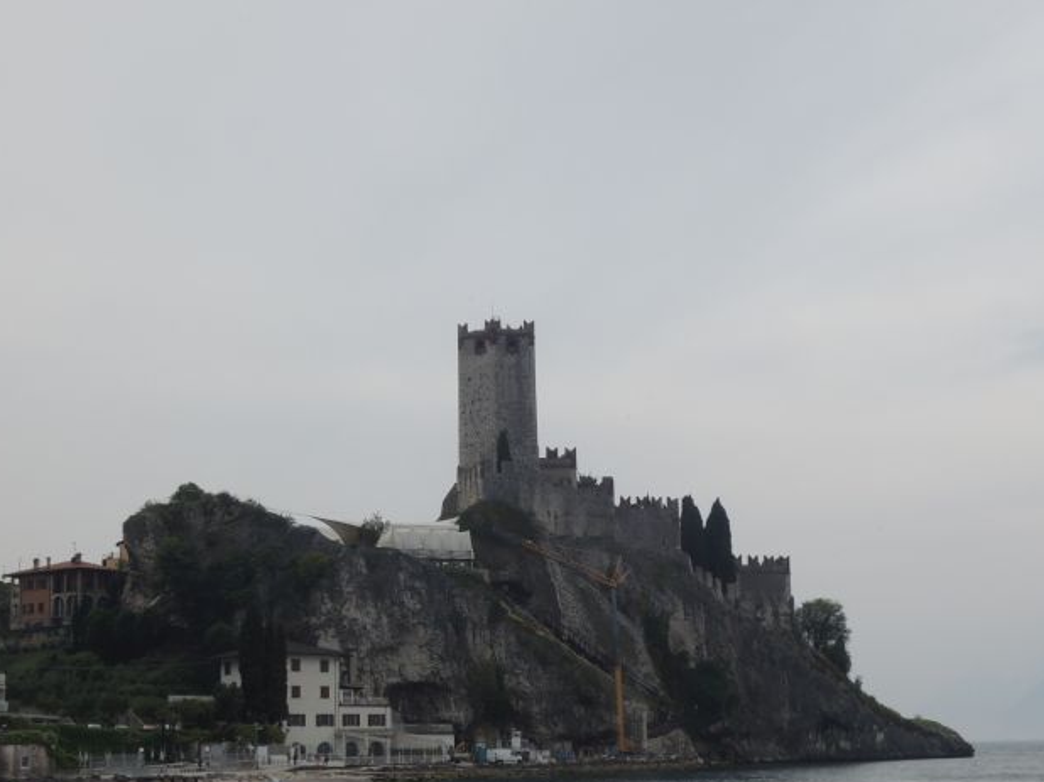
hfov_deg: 33.2
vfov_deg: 25.1
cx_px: 468
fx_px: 1749
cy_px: 535
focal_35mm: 58
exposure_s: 1/1250
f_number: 4
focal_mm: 6.3
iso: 100
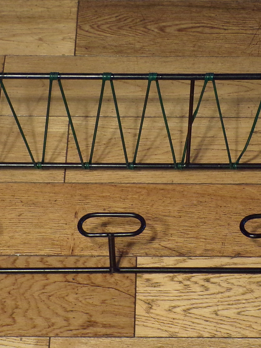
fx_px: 1065
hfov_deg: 13.9
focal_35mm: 106
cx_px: 187
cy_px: 181
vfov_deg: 18.5
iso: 316
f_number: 3.5
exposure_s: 1/17
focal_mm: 8.7
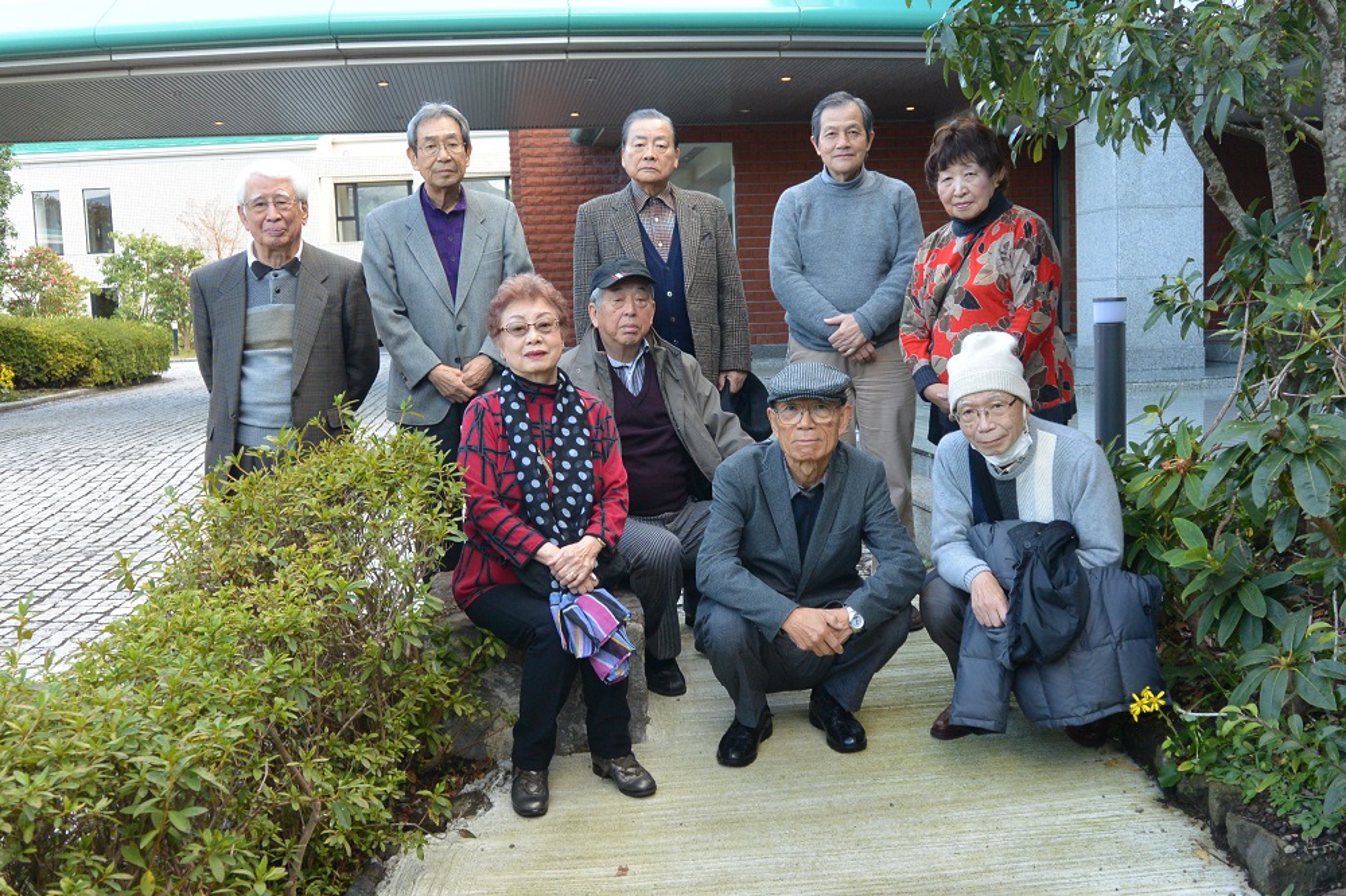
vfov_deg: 36.8
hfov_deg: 53.1
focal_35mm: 36
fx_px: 1345
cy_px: 448
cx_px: 673
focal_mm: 13.6
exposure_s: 1/125
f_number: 4
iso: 220
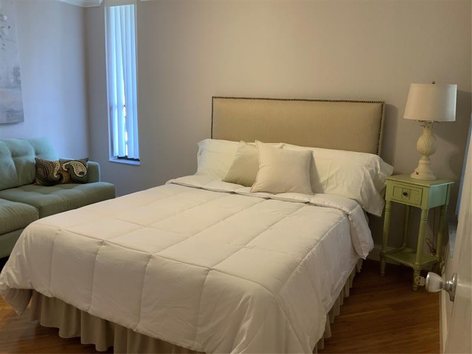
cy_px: 177
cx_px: 236
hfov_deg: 61.7
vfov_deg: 48.2
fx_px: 395
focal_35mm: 29
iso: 100
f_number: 1.8
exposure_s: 1/60
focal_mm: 3
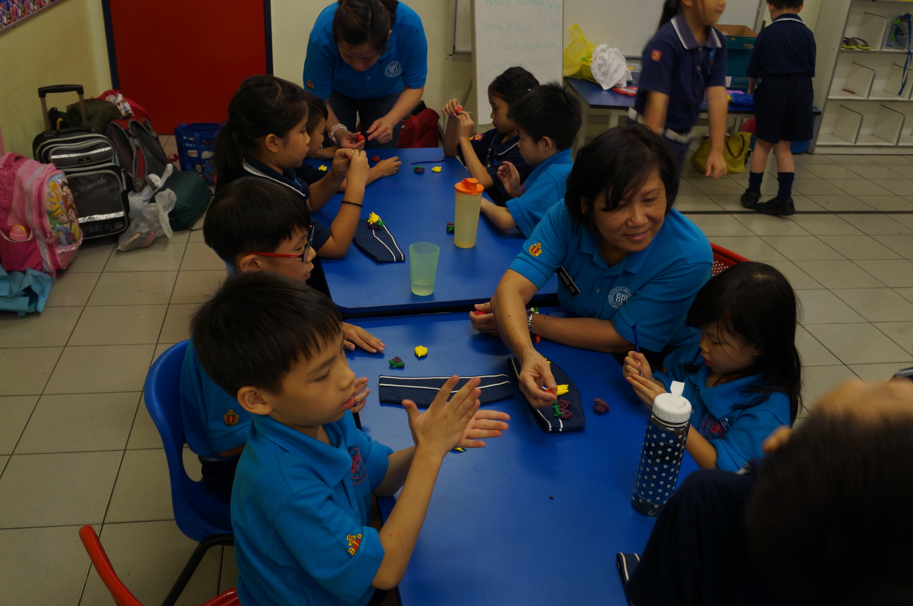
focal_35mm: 32
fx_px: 799
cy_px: 303
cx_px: 433
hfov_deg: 59.5
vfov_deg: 41.5
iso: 200
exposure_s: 1/60
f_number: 4
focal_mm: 19
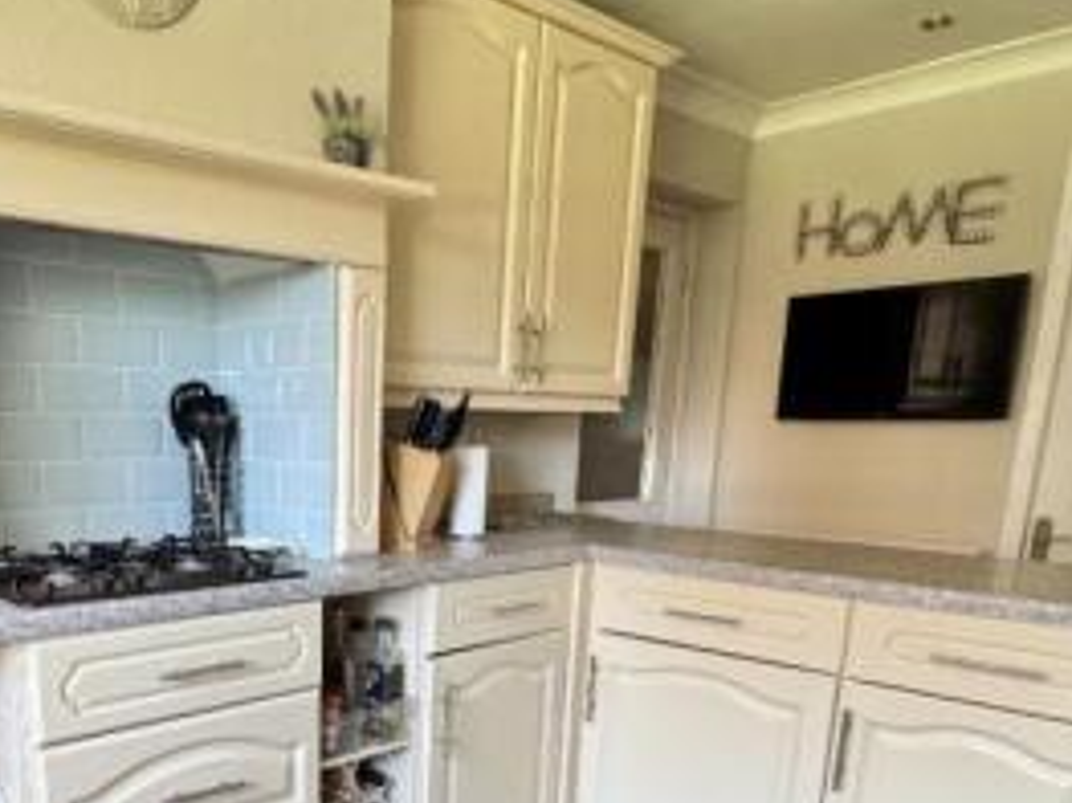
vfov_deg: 42.9
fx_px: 960
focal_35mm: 31
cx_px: 324
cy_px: 666
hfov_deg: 56.6
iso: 320
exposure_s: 1/86
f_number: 2.2
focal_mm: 2.22
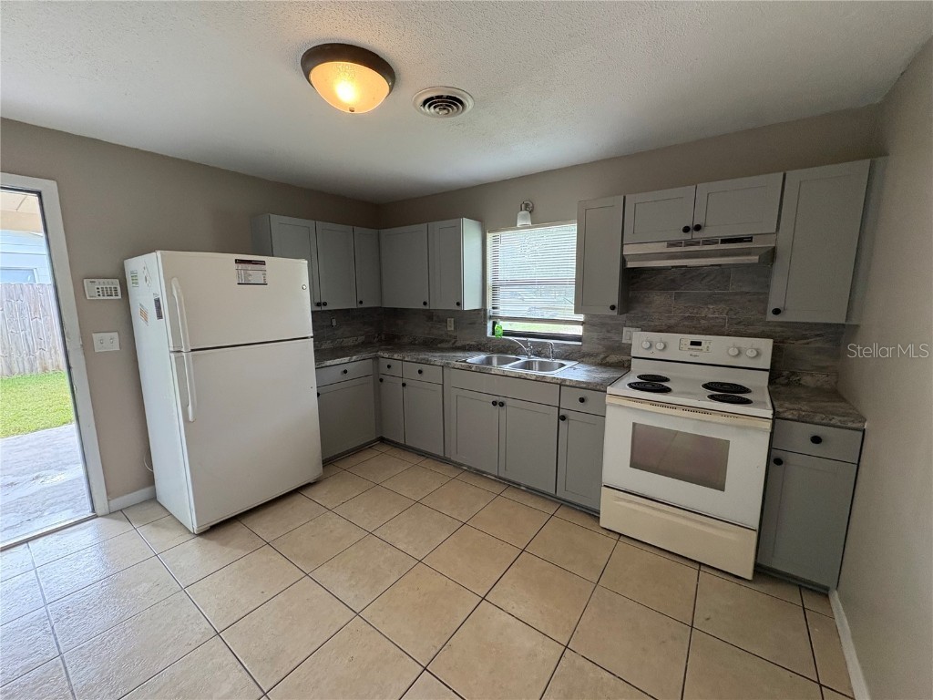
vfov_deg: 85.7
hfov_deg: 102.1
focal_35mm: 14
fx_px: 377
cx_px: 466
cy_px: 350
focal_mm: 2.22
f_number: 2.2
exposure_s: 1/120
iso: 400
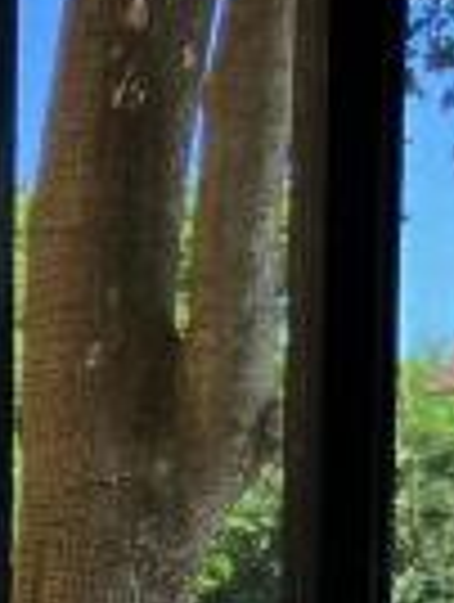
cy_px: 1440
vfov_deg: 10.6
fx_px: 2789
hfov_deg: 8.9
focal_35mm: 160
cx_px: -337
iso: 32
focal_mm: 3.99
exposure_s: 1/120
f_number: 1.8
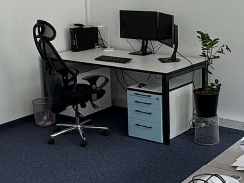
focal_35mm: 69
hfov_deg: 27.8
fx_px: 487
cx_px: 180
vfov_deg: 21.3
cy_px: 81
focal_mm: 2.22
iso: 50
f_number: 2.2
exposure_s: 1/99
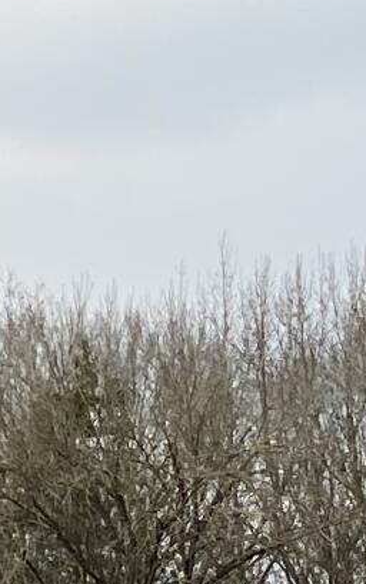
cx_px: 578
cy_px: 1218
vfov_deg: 5.1
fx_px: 6441
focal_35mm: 404
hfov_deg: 3.2
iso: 20
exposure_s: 1/648
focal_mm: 6
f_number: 2
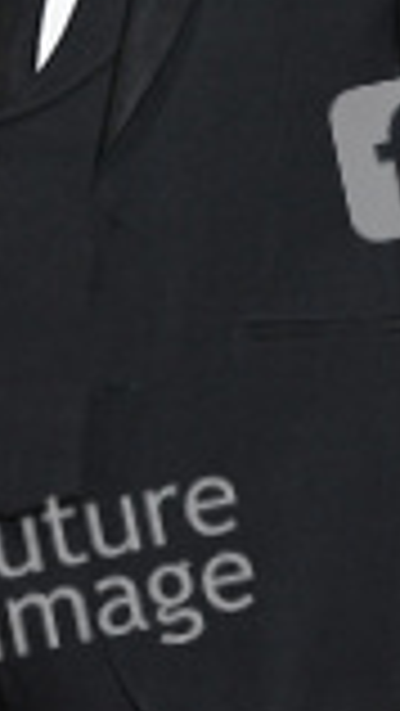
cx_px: 153
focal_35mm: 318
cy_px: -90
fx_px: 5990
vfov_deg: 6.7
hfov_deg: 3.8
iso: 1250
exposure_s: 1/250
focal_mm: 80
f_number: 4.5
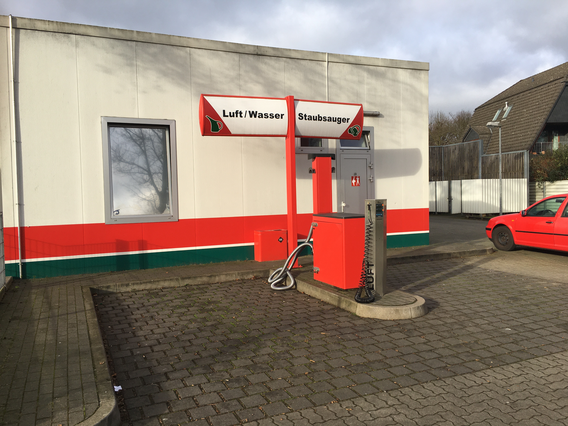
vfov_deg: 48.2
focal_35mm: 29
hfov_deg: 61.7
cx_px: 284
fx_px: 476
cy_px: 213
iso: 25
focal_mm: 4.15
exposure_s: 1/386
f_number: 2.2
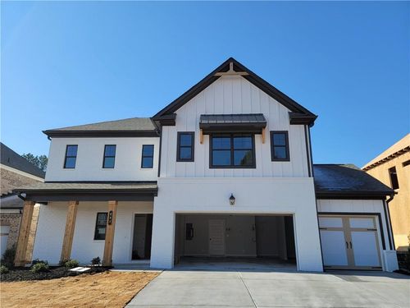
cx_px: 205
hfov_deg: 69.4
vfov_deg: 54.9
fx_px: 296
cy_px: 154
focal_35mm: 25
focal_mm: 7
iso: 20
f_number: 1.8
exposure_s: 1/799
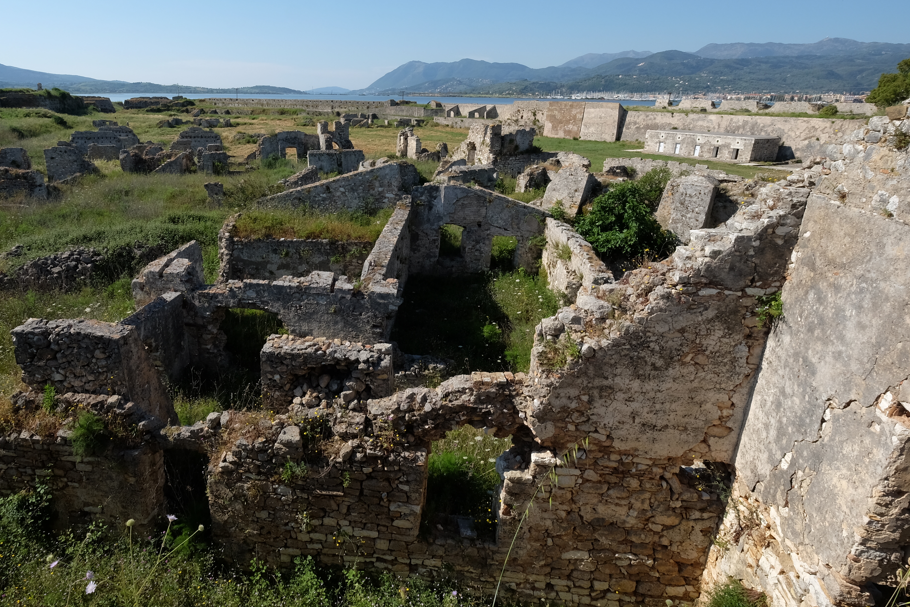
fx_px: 506
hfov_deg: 83.0
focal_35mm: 20
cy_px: 285
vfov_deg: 61.9
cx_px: 365
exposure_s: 1/160
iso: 200
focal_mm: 10
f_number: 13
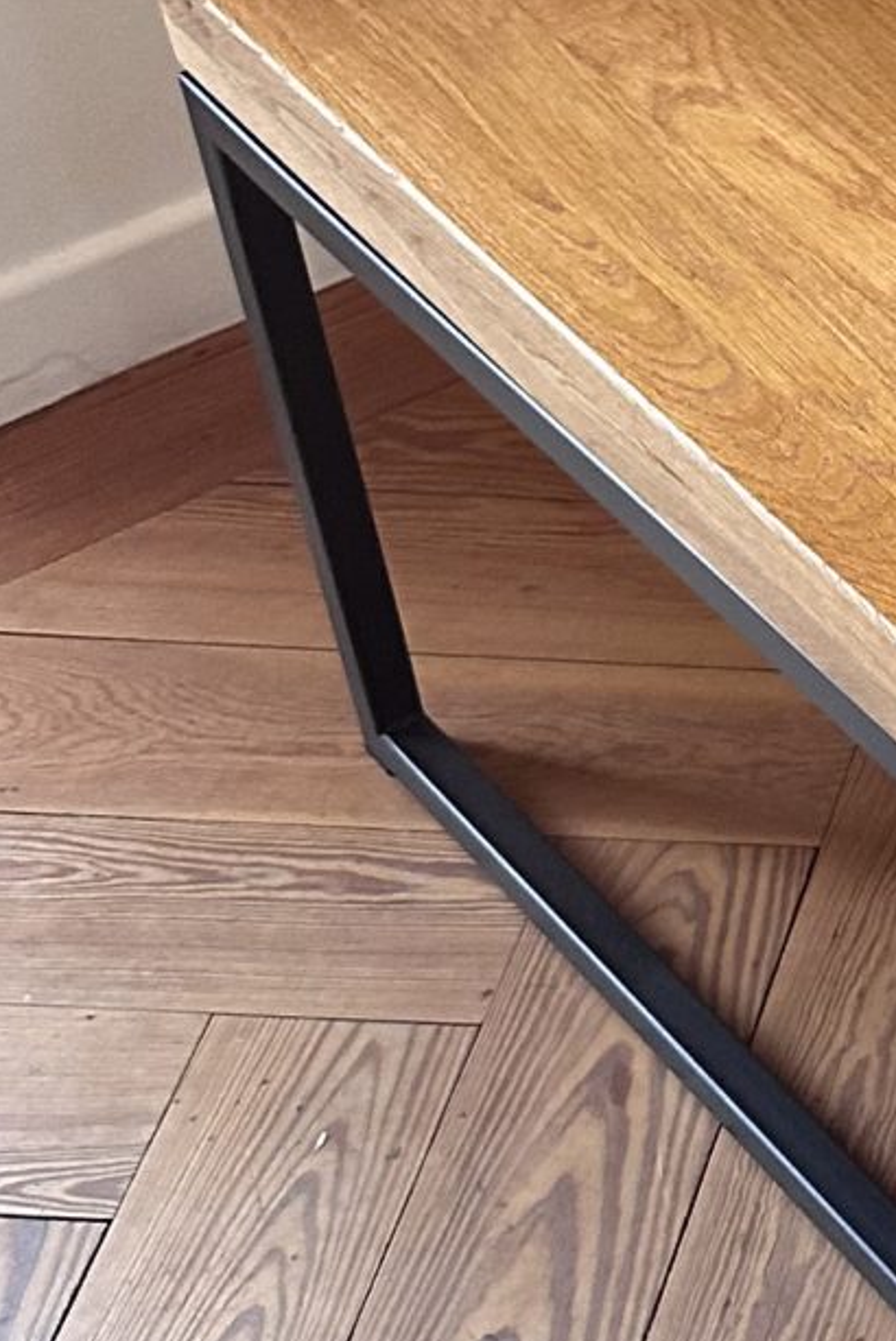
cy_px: 413
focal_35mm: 104
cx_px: 1914
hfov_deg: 11.6
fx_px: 3878
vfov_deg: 19.5
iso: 200
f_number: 1.78
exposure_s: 1/100
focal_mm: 6.86
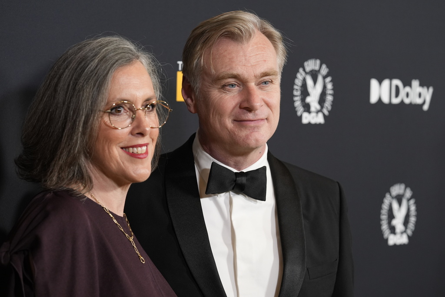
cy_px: 148
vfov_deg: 9.1
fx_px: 1867
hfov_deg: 13.6
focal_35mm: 151
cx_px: 222
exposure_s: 1/200
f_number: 5
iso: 1600
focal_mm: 151
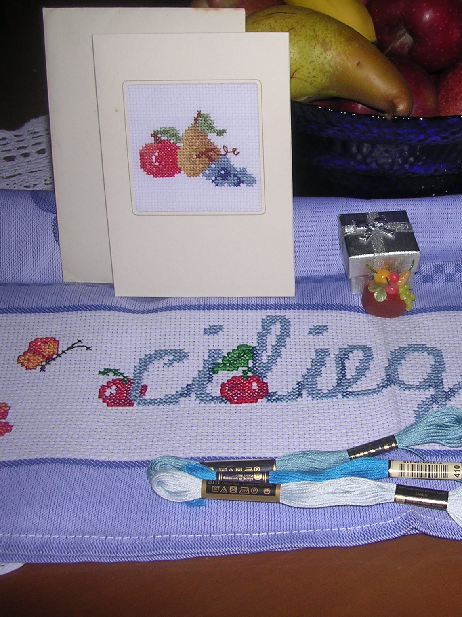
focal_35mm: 51
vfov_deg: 37.5
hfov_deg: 27.6
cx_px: 411
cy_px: 310
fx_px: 908
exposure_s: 1/60.1
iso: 100
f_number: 2.8
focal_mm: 5.8
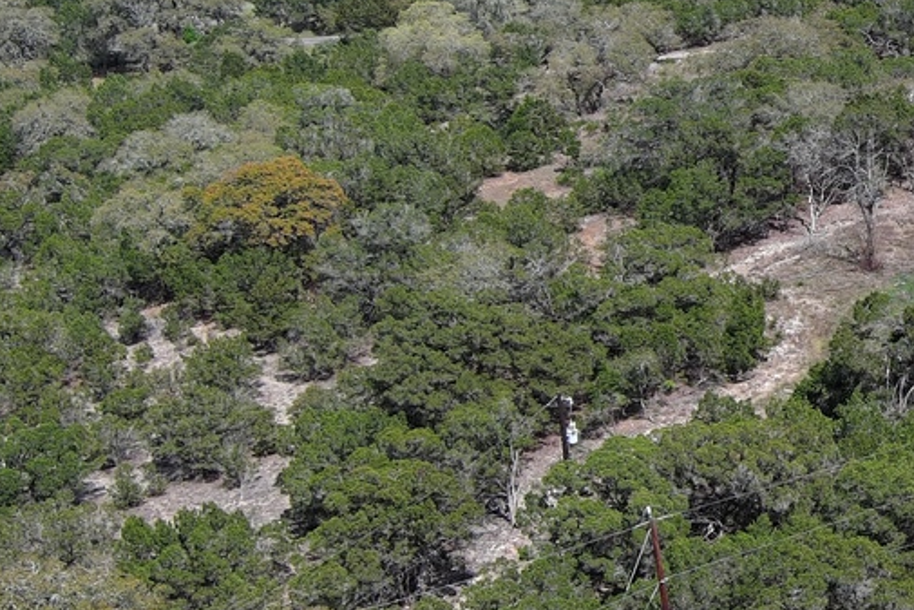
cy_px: 85
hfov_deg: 19.3
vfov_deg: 14.6
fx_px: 2362
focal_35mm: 93
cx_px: 1341
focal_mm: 10.57
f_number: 2.8
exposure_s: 1/1215
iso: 100
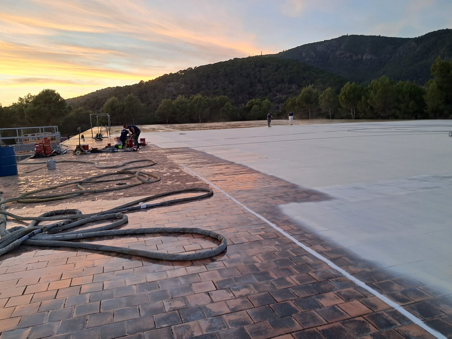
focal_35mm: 27
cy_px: 170
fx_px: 353
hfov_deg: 65.3
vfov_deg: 51.4
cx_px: 226
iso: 50
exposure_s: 1/50
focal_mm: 4
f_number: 1.8
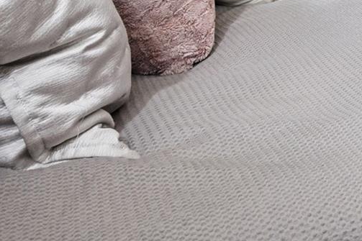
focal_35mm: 57
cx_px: 644
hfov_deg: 22.1
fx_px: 573
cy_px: -120
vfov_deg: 20.4
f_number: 11
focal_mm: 14
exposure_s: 1/10
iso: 200
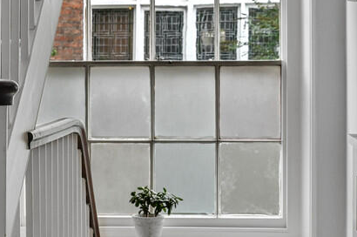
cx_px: 128
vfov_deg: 10.9
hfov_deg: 16.4
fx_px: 1238
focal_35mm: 125
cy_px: 70
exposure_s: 1
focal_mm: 50
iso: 400
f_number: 10
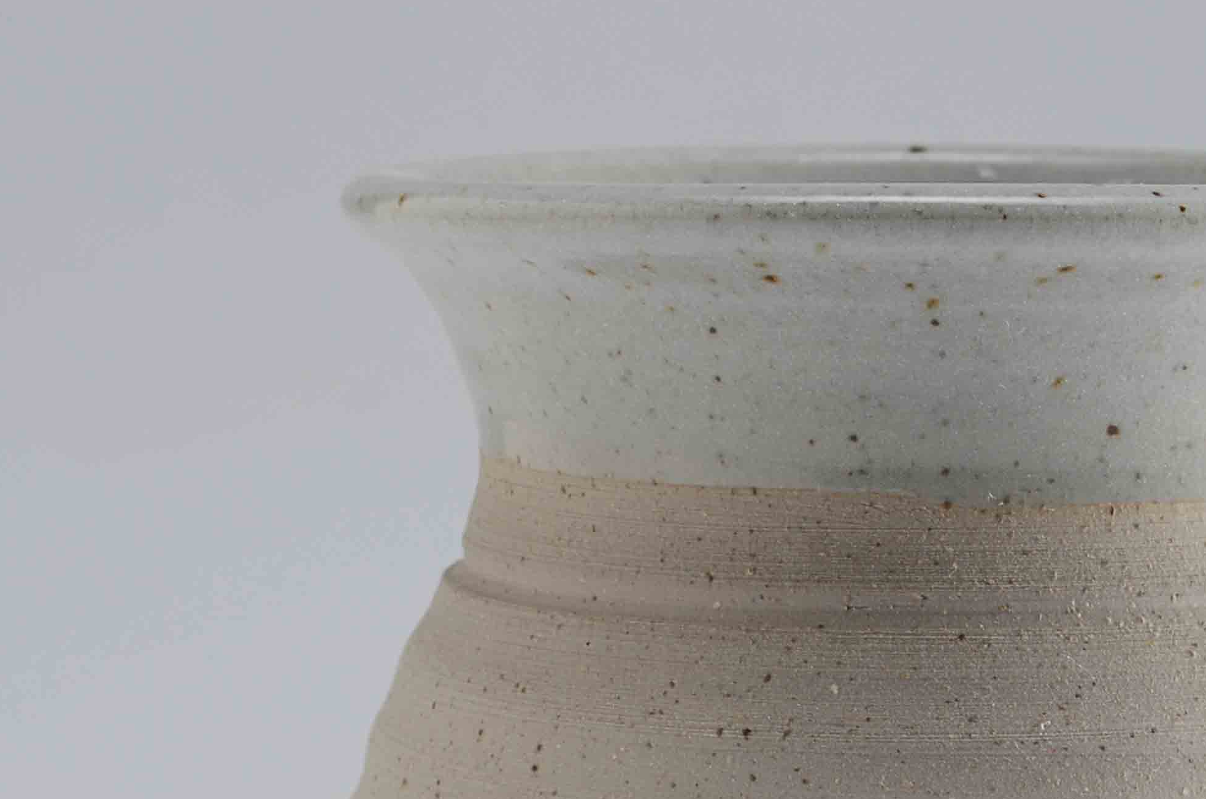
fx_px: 6285
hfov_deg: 10.9
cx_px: 910
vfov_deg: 7.2
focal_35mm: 188
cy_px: 930
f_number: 13
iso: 100
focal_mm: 50
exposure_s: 1/80
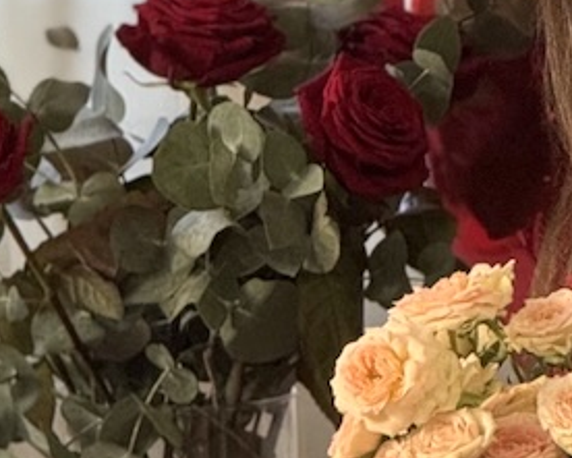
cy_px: 116
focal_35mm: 466
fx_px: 7892
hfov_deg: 4.1
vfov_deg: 3.3
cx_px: 747
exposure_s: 1/100
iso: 320
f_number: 2.8
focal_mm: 15.66
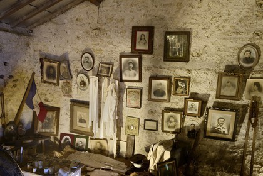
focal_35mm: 32
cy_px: 88
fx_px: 234
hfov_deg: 58.7
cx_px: 132
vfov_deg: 41.1
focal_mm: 32
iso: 200
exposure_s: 3
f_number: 7.1
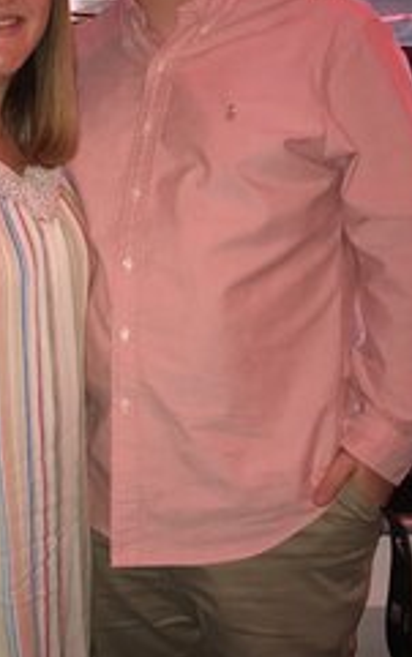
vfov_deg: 34.3
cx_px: 98
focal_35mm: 59
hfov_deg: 21.8
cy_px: 243
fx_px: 1058
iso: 50
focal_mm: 3.99
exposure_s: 1/20
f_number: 1.8
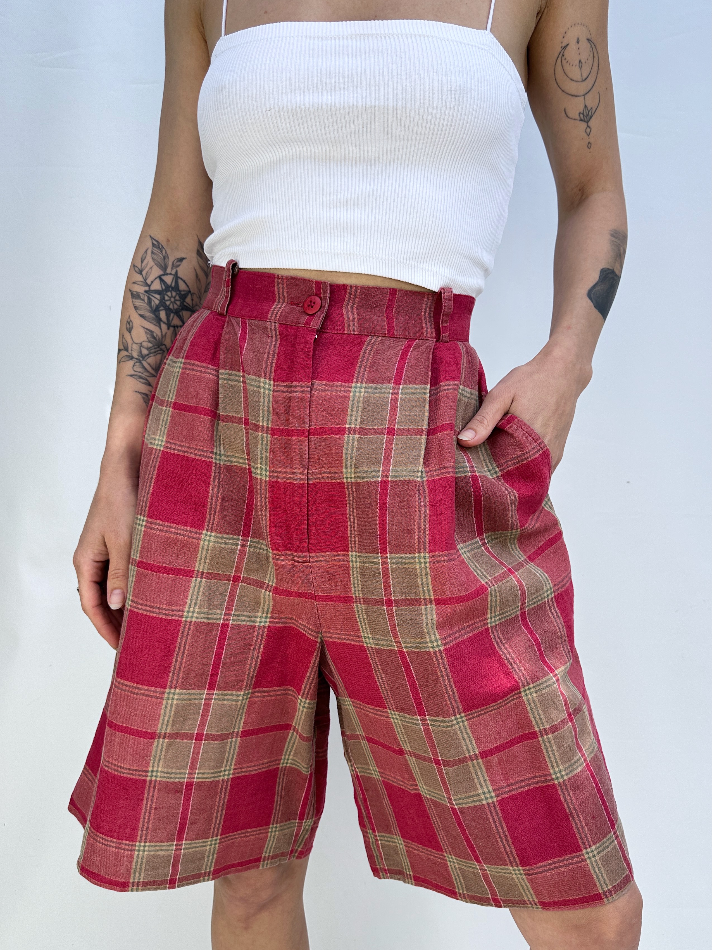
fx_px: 658
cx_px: 356
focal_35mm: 24
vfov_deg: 71.6
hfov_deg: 56.8
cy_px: 475
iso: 80
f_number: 1.78
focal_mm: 6.86
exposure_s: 1/580
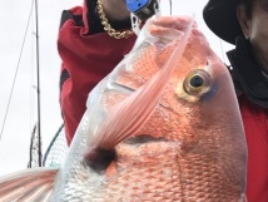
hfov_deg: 29.5
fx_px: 496
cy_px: 213
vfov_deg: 21.9
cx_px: 215
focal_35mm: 64
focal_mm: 3.99
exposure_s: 1/433
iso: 20
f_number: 1.8
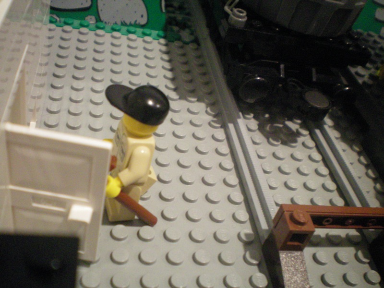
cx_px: 192
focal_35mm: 38
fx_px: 422
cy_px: 144
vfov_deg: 37.7
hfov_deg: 49.0
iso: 400
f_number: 3.1
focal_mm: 6.3
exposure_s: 1/13
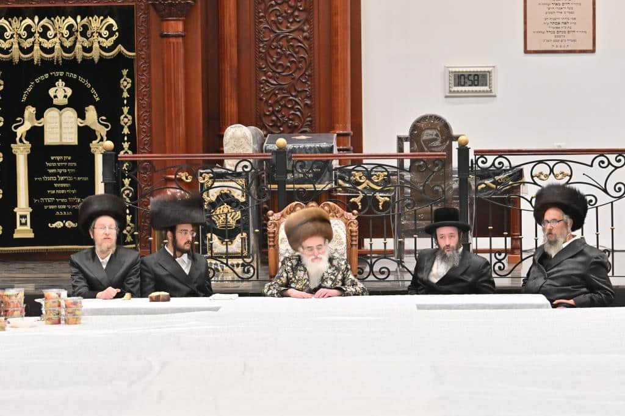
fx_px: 1944
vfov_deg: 12.2
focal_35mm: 112
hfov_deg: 18.3
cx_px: 312
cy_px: 208
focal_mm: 75
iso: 500
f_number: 2.8
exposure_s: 1/640
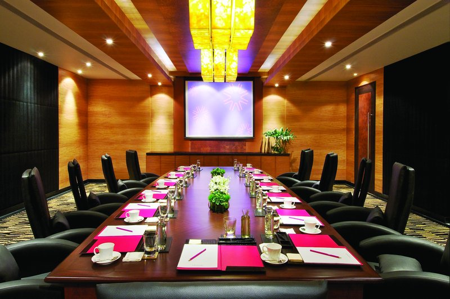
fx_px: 262
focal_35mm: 21
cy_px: 150
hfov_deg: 81.3
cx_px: 225
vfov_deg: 59.3
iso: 500
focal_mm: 14
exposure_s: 2.5
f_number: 20
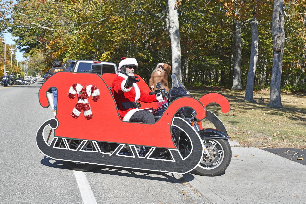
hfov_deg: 32.4
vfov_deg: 21.9
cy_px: 102
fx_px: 527
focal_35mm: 62
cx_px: 153
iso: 1000
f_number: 14
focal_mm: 62
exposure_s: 1/800
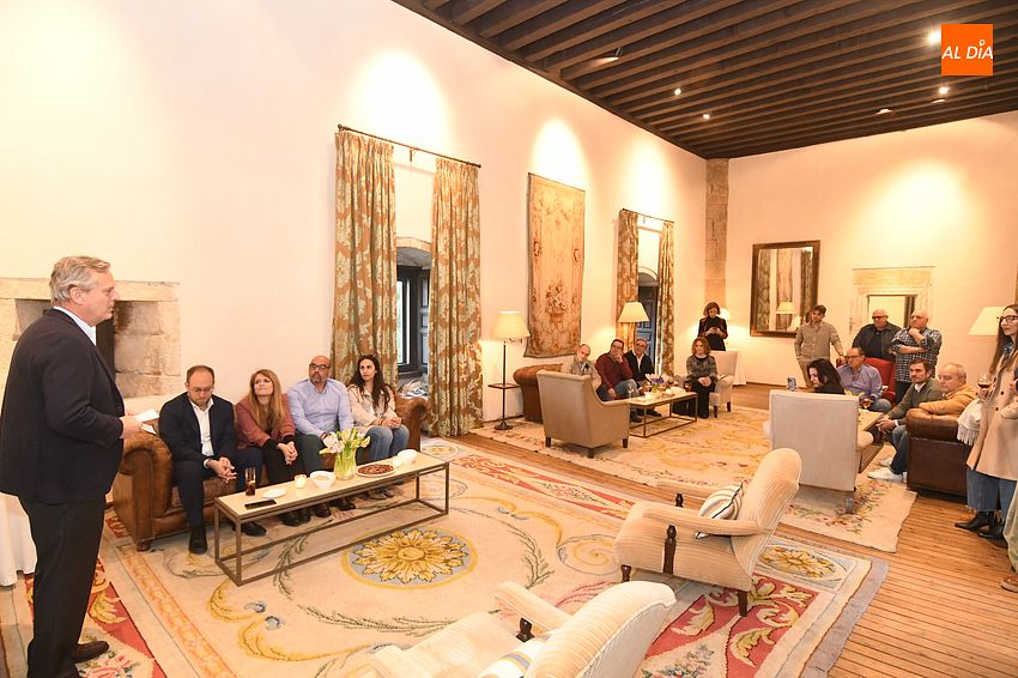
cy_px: 339
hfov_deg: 90.0
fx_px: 509
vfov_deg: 67.3
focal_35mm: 18
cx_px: 509
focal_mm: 12
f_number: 4
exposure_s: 1/40
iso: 3200
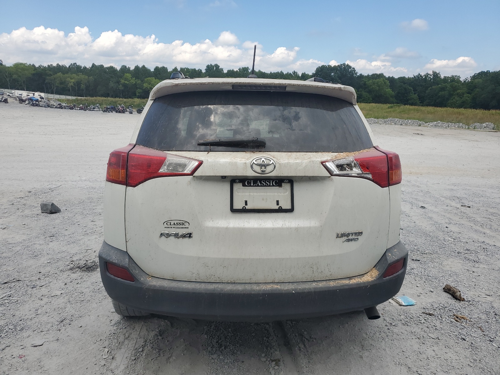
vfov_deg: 53.1
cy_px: 188
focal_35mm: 26
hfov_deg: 67.3
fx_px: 376
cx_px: 250
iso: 50
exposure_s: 1/3333
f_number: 1.5
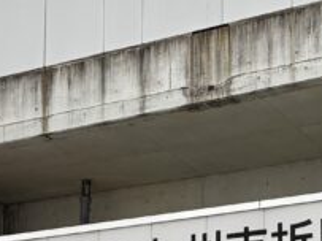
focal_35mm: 131
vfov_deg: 11.0
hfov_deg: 14.9
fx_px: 1218
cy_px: 330
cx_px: 270
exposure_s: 1/204
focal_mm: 4.2
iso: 25
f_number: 1.64
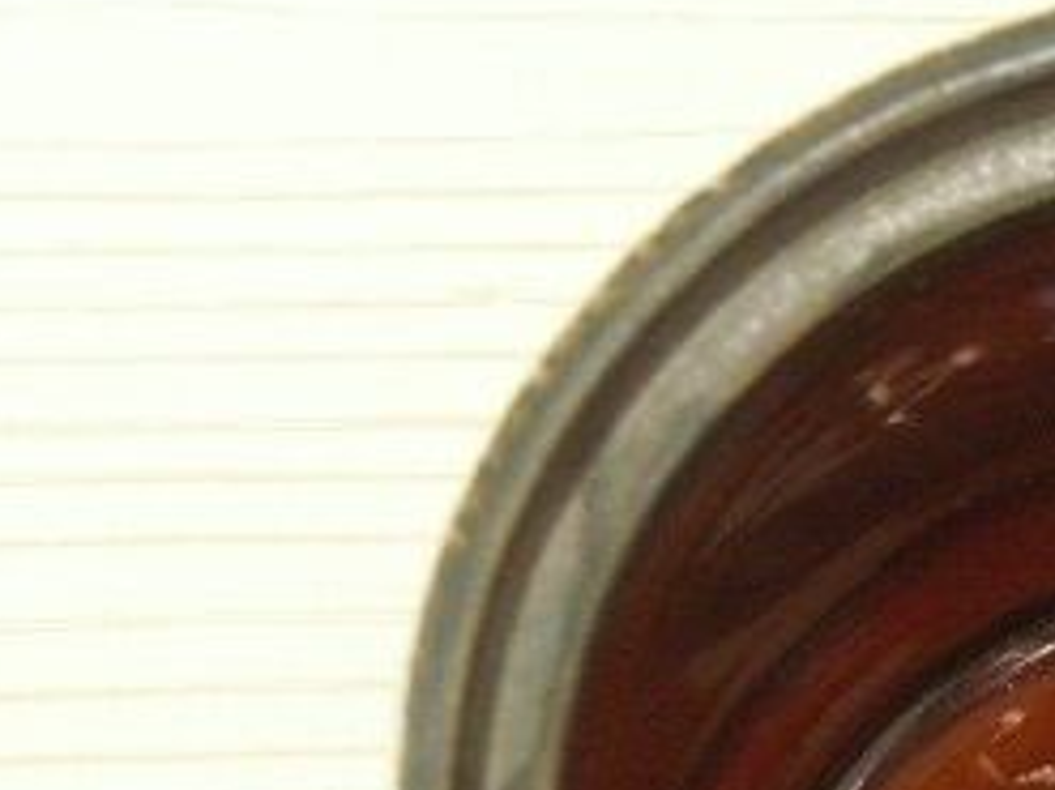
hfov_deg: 5.8
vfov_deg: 4.4
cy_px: 752
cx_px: 1264
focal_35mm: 339
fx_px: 10327
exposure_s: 1/125
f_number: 4.5
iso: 200
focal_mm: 33.32
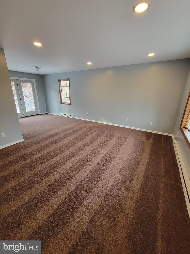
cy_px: 127
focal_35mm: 13
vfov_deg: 106.2
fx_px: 95
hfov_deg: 89.9
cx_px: 95
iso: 400
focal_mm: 2.2
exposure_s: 1/60
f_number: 2.2
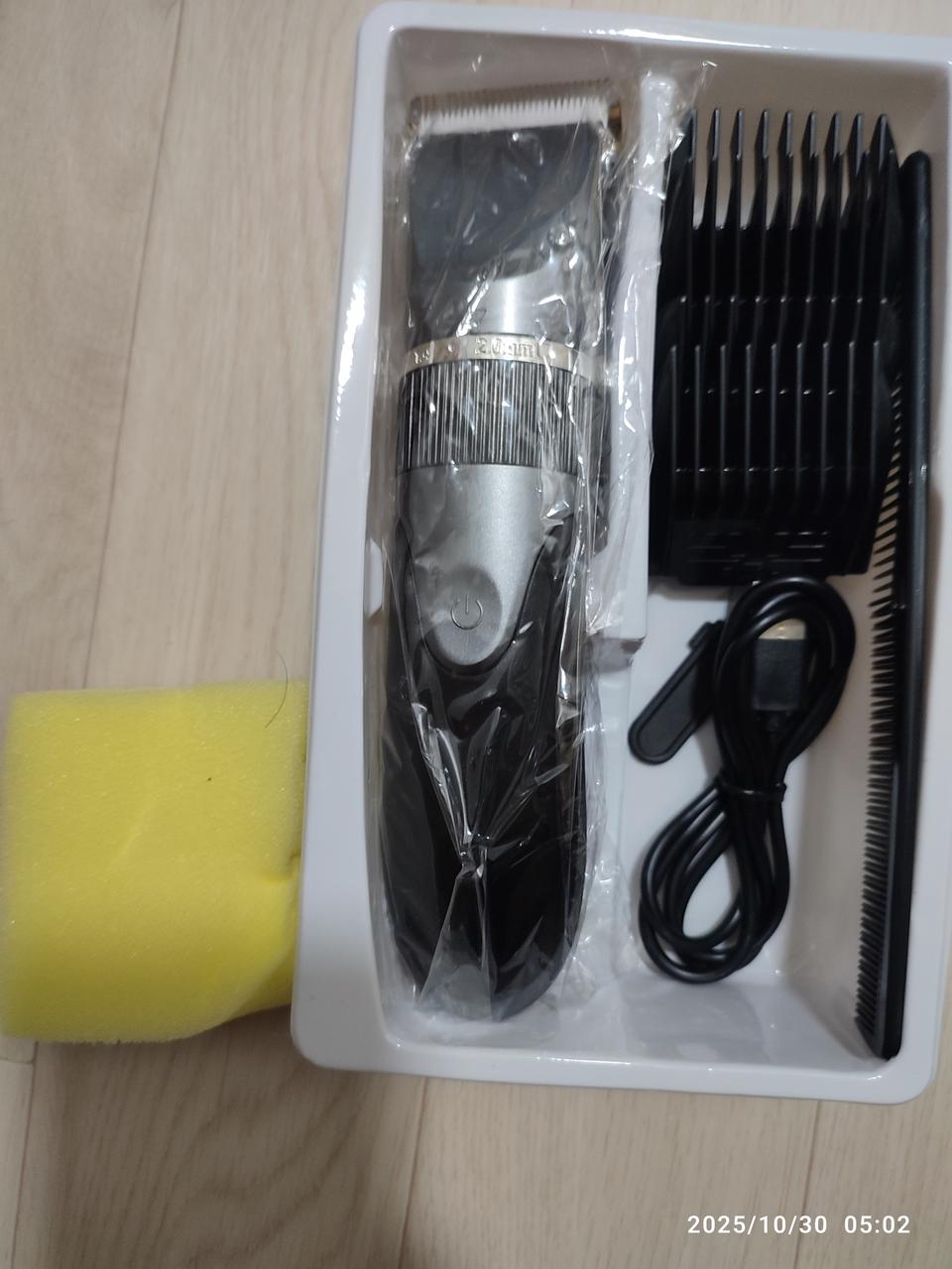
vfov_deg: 69.4
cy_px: 634
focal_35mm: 25
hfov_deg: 54.9
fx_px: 917
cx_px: 476
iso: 615
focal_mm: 6.04
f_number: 1.9
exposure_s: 1/30
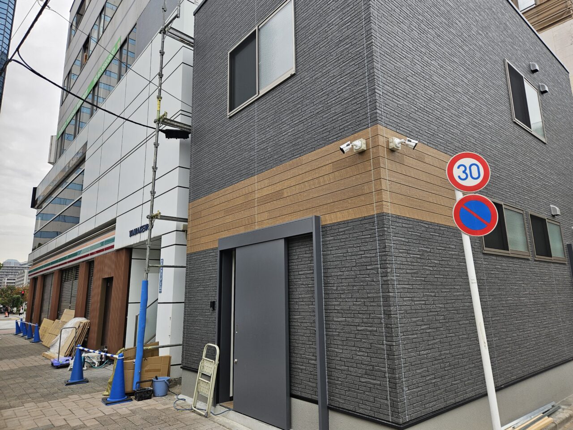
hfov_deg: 73.9
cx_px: 286
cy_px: 215
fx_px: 381
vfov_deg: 58.9
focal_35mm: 23
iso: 32
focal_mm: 5.4
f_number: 1.8
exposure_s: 1/180
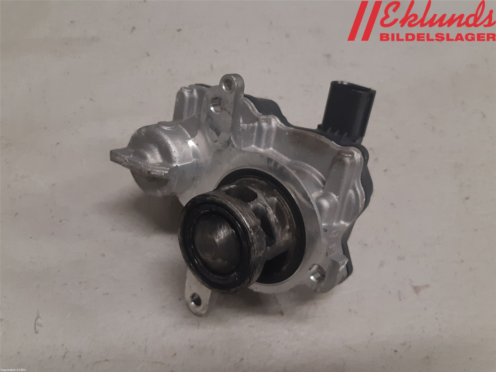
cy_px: 186
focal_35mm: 26
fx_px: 373
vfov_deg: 53.1
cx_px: 248
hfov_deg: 67.3
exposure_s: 1/50
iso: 125
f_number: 1.7
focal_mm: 3.93
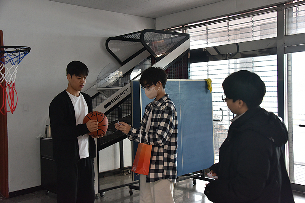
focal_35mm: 42
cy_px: 102
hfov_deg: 46.4
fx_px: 356
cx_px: 152
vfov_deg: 31.9
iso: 1800
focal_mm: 42
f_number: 5.6
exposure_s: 1/125
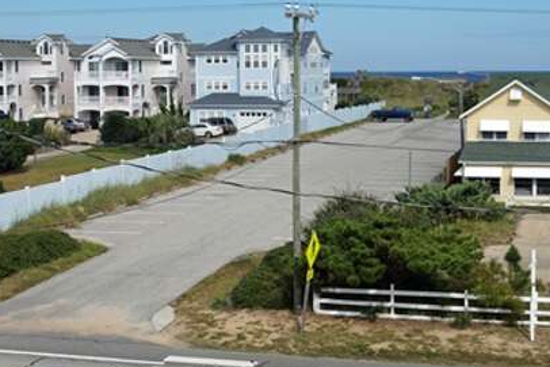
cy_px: 146
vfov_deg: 20.0
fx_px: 1039
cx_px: 312
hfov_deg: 29.6
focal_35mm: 68
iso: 100
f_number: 9
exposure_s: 1/400
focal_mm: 24
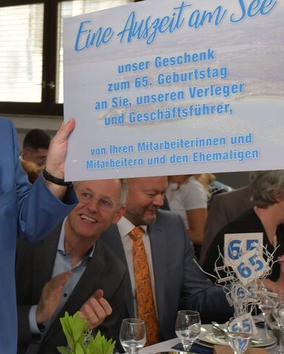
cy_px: 176
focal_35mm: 82
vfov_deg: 23.3
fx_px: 860
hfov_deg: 18.1
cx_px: -22
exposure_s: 1/100
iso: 500
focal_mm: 24
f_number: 4.5
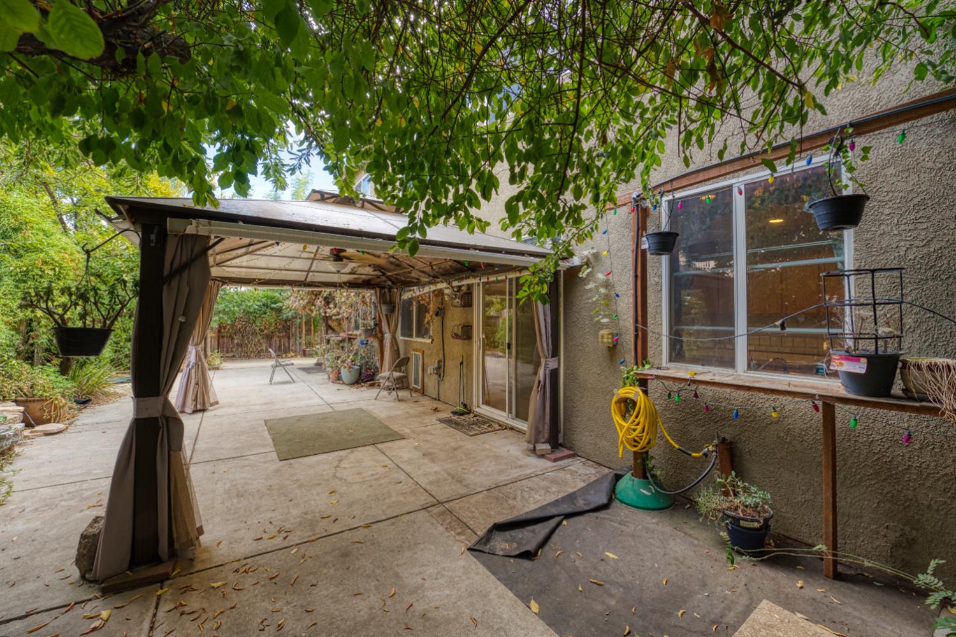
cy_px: 318
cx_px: 478
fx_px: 372
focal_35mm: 14
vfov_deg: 81.2
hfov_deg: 104.3
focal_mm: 14
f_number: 10
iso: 400
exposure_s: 1/25
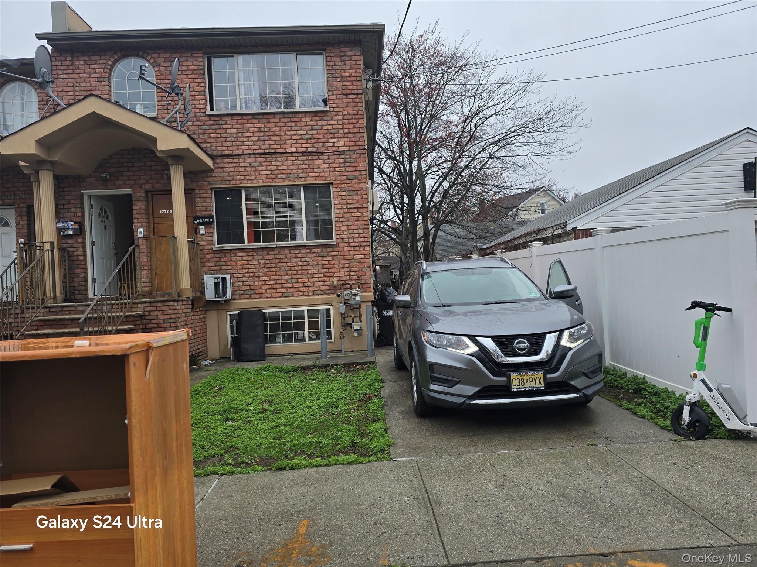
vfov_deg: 58.9
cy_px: 284
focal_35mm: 23
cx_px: 378
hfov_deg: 73.9
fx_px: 503
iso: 16
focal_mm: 6.3
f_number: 1.7
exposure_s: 1/50
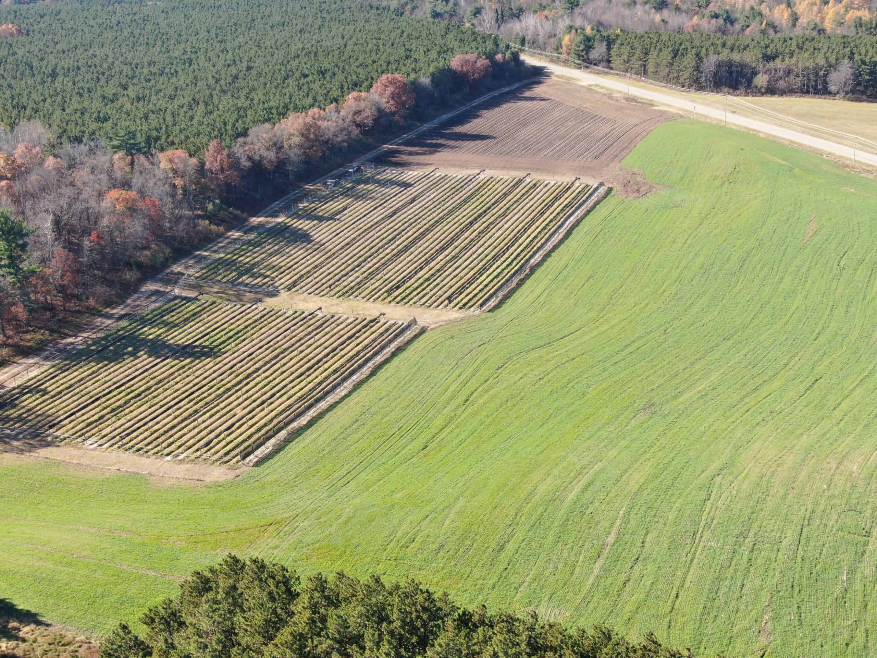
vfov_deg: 30.3
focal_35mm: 48
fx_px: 1216
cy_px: 329
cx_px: 438
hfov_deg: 39.7
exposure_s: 1/160
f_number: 3.8
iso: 100
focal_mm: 8.6
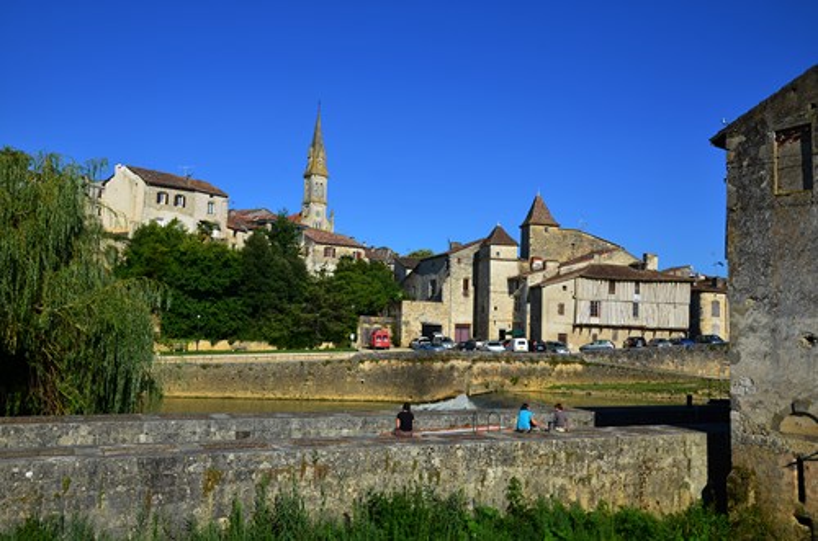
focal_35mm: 30
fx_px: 680
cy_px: 270
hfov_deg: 62.0
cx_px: 409
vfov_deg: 43.4
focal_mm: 20
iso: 100
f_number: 11
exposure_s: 1/125
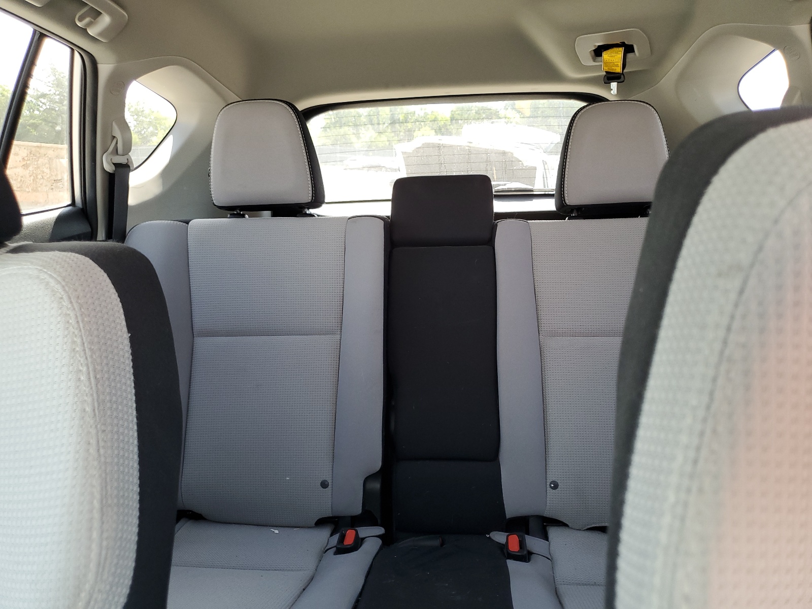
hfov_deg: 67.3
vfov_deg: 53.1
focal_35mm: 26
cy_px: 304
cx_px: 406
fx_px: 610
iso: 69
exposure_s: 1/120
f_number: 1.5
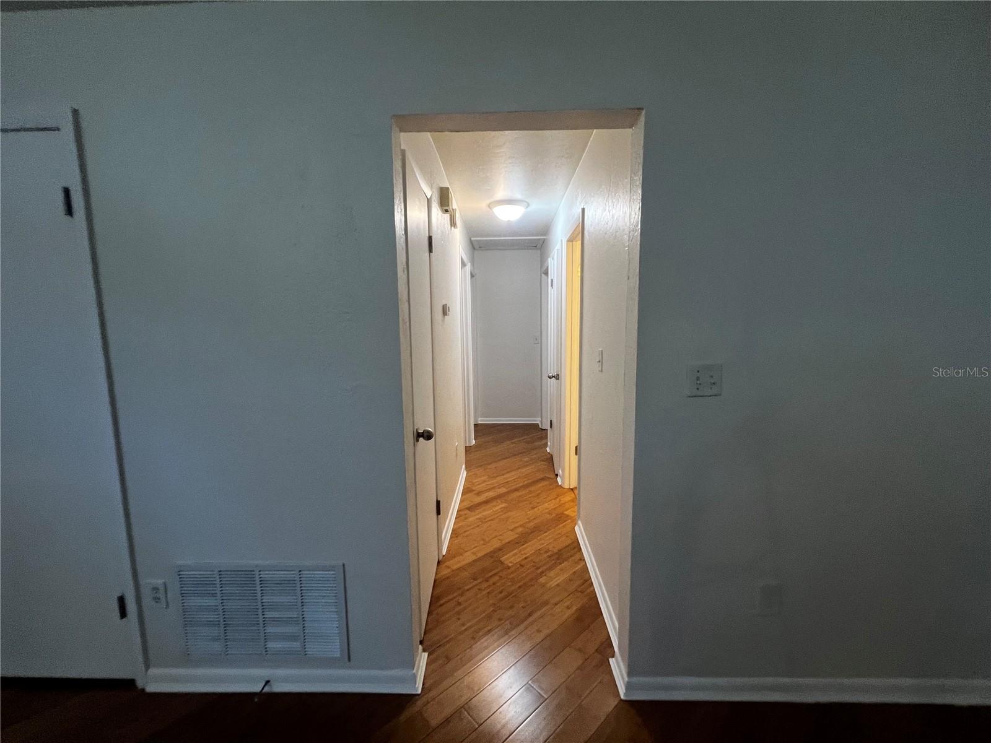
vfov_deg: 89.9
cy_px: 372
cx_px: 496
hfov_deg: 106.2
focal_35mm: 13
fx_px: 372
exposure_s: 1/60
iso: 200
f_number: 1.8
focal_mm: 1.57
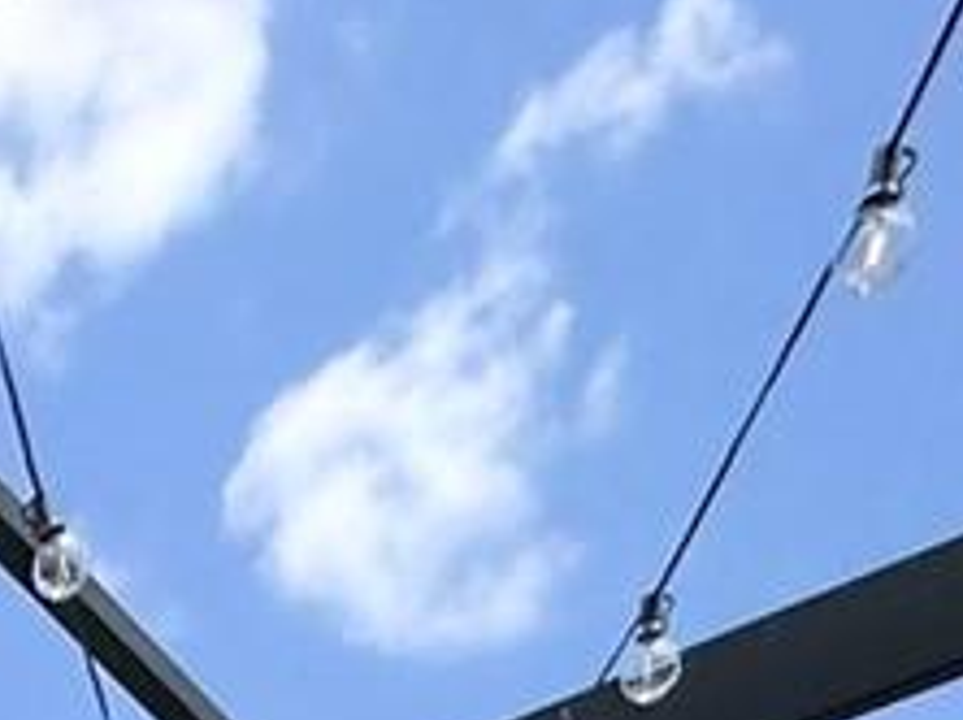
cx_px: -768
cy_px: 2520
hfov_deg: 16.4
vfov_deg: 9.2
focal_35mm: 101
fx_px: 2807
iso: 40
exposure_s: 1/1221
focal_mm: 2.22
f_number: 2.2
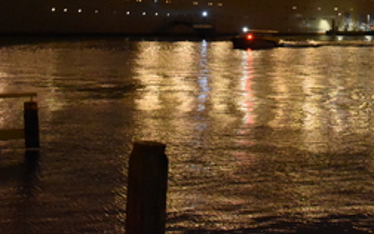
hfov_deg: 25.5
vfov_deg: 15.7
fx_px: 816
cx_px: 279
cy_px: -50
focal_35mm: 80
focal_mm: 22
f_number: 5
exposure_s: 1/15
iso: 6400
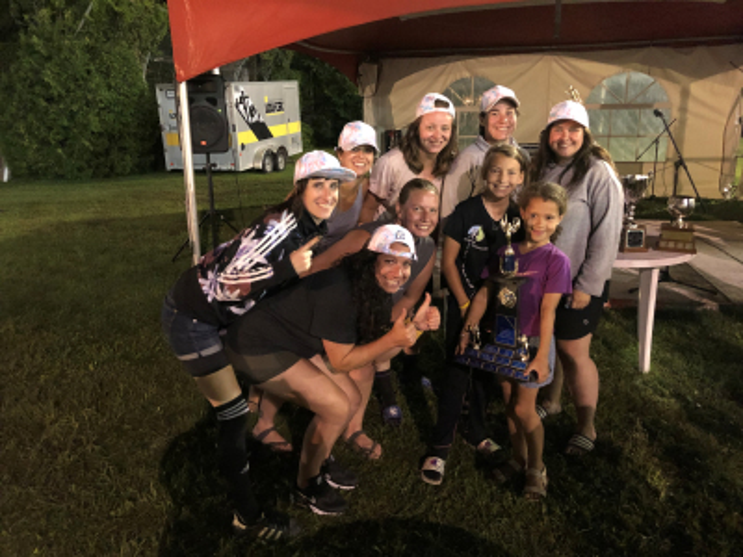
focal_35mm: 28
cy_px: 278
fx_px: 601
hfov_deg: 63.4
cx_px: 372
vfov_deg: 49.7
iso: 800
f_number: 1.8
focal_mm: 4
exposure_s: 1/15
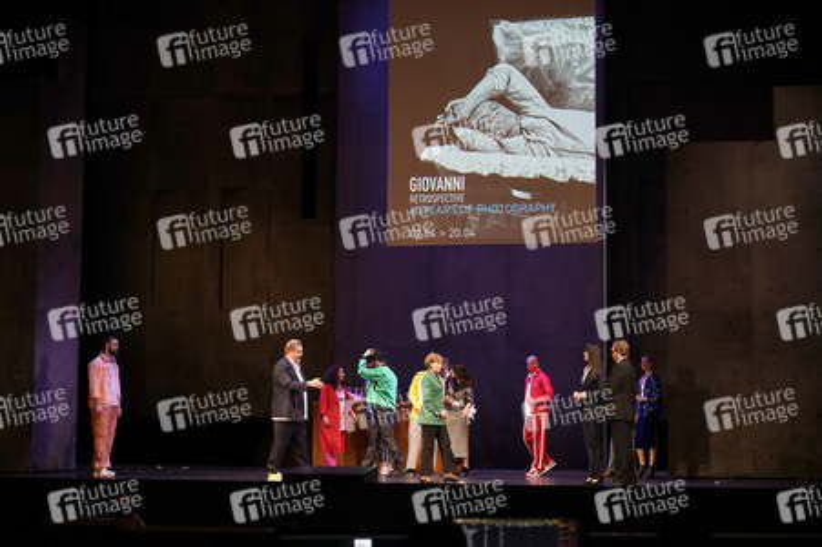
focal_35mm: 75
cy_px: 274
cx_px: 411
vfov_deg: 18.2
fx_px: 1711
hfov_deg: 27.0
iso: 1250
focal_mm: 75
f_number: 4
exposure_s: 1/125
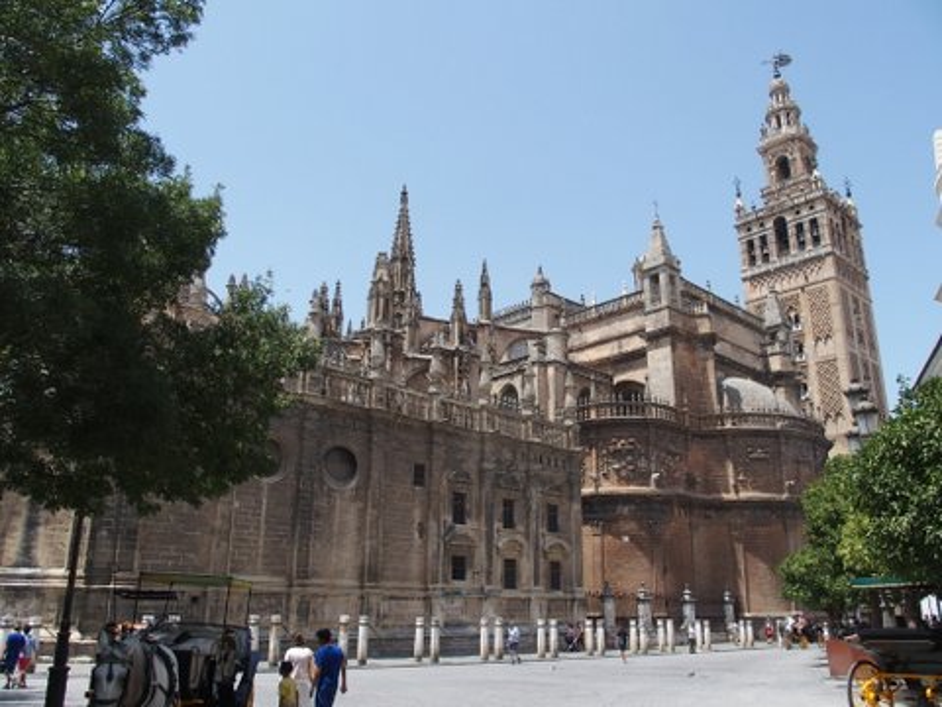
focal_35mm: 28
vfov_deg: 49.7
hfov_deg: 63.4
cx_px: 471
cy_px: 354
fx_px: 762
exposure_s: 1/800
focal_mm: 6
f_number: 3.5
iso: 100
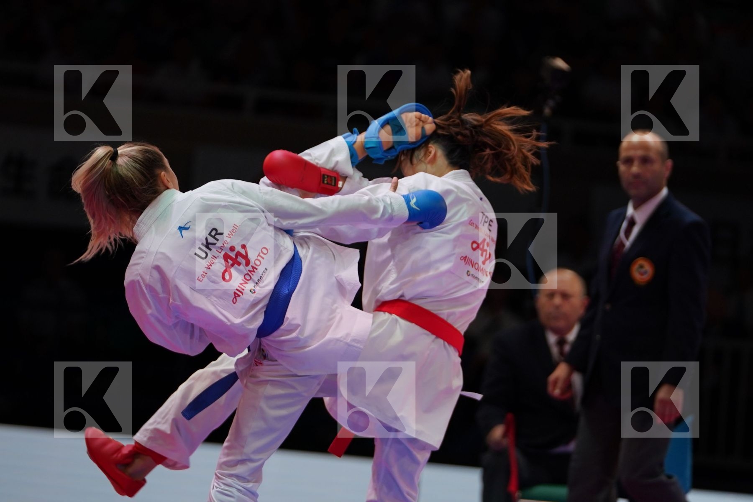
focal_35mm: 241
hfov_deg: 8.5
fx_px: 5041
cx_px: 376
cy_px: 251
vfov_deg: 5.7
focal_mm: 161
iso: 640
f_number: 2.8
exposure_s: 1/1000
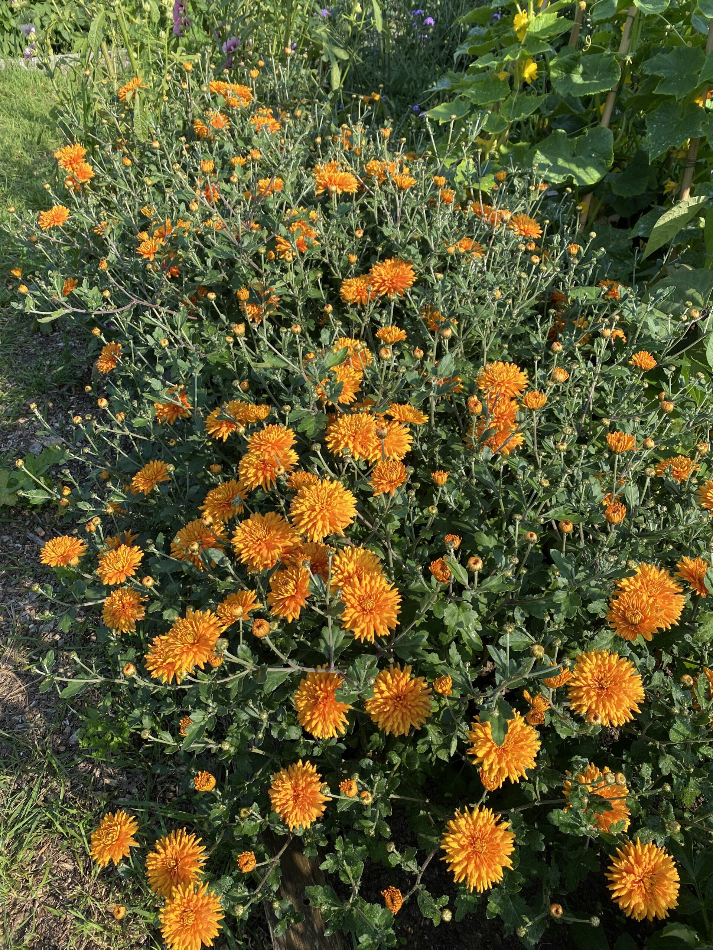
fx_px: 714
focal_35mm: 26
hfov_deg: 53.1
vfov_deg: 67.3
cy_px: 475
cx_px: 356
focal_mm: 4.25
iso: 32
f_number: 1.8
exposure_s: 1/858
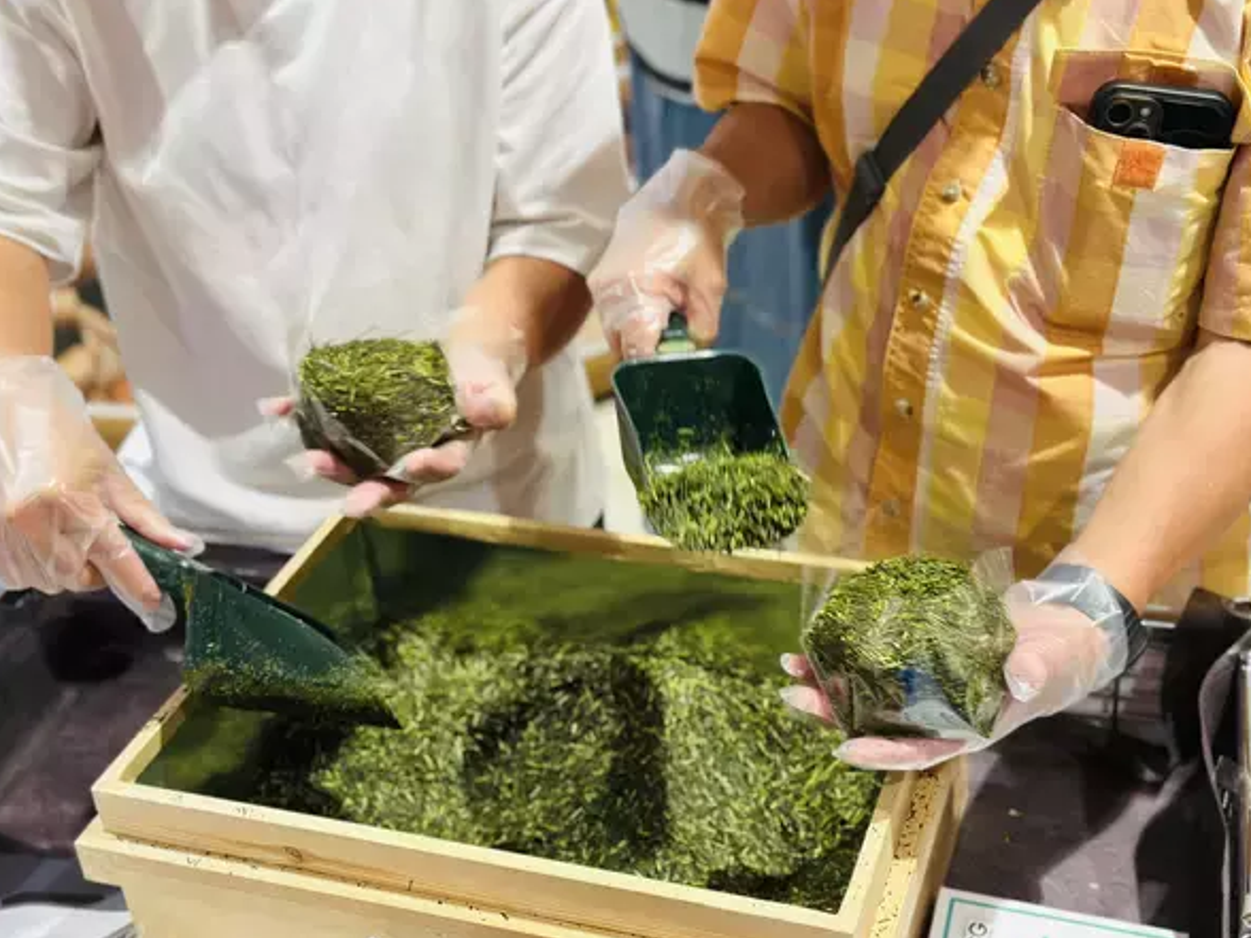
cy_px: 468
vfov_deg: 29.7
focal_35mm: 49
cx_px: 628
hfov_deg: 38.9
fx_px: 1771
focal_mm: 6.86
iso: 125
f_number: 1.78
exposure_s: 1/84
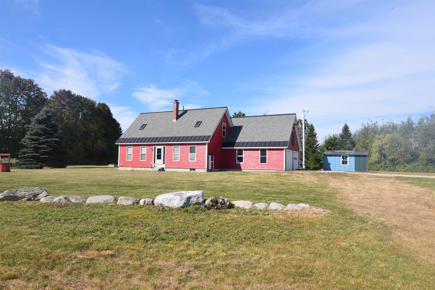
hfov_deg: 73.7
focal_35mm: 24
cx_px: 218
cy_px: 145
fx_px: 290
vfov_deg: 53.1
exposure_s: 1/200
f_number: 10
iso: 100
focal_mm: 16
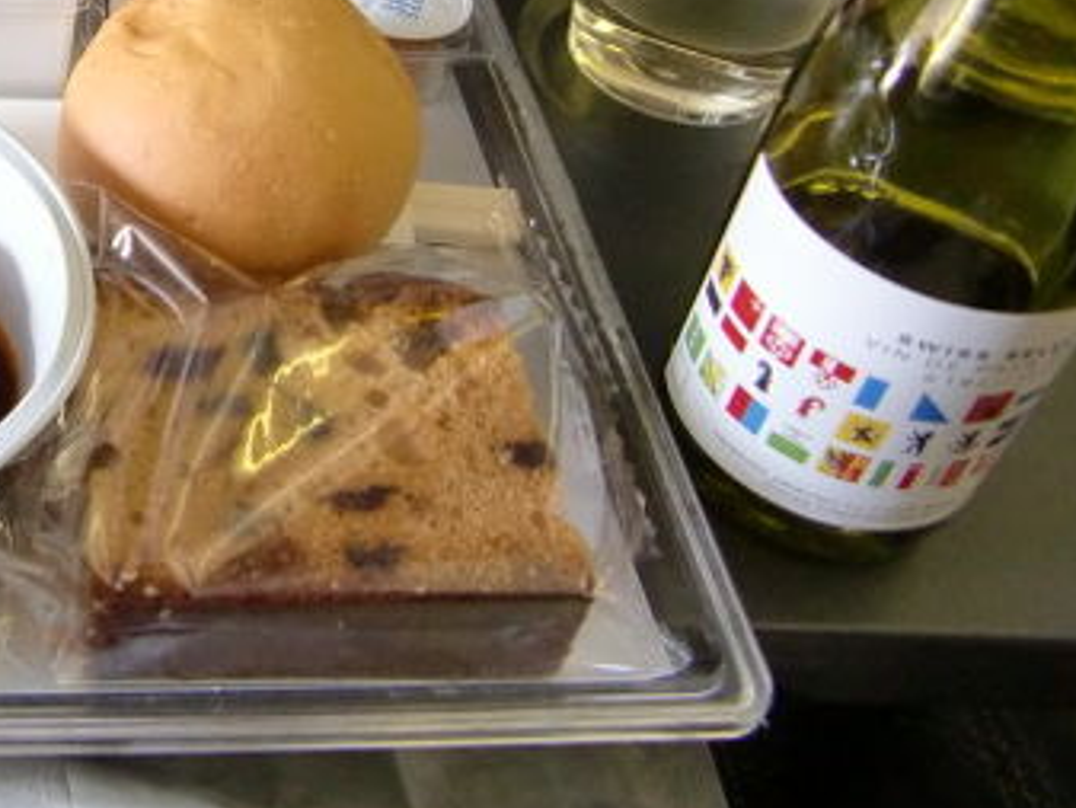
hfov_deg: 33.1
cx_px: 48
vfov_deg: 26.3
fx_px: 1679
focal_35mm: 54
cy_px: 113
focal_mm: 4.9
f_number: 2.6
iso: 400
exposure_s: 1/60
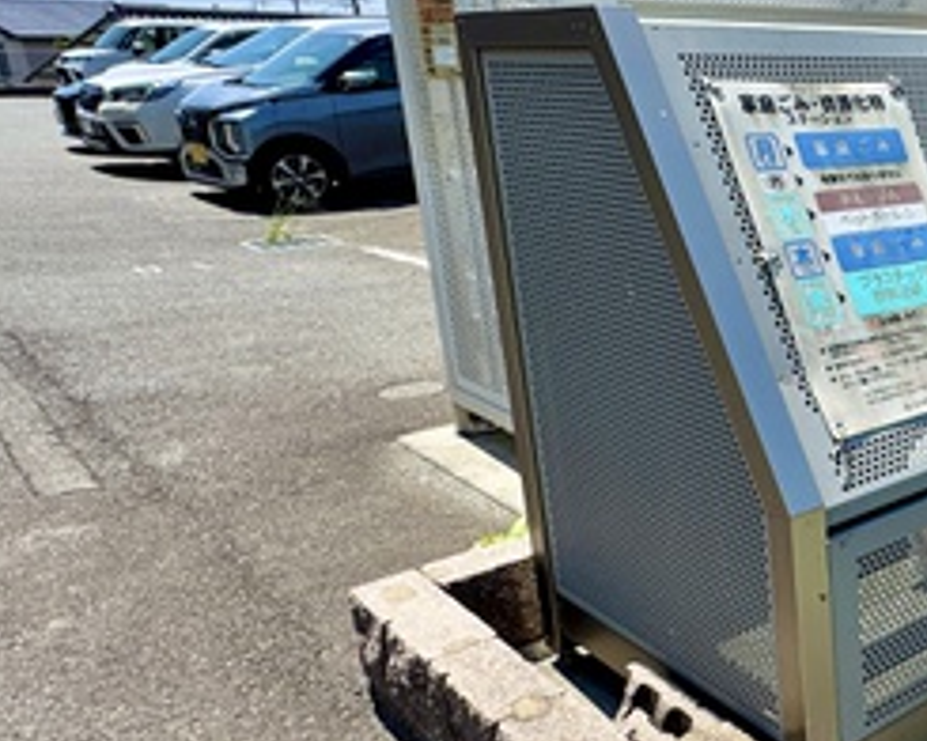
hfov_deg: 37.4
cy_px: 369
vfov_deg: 38.2
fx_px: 1070
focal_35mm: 39
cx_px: 1071
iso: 50
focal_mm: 2.22
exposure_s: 1/1346
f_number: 2.2
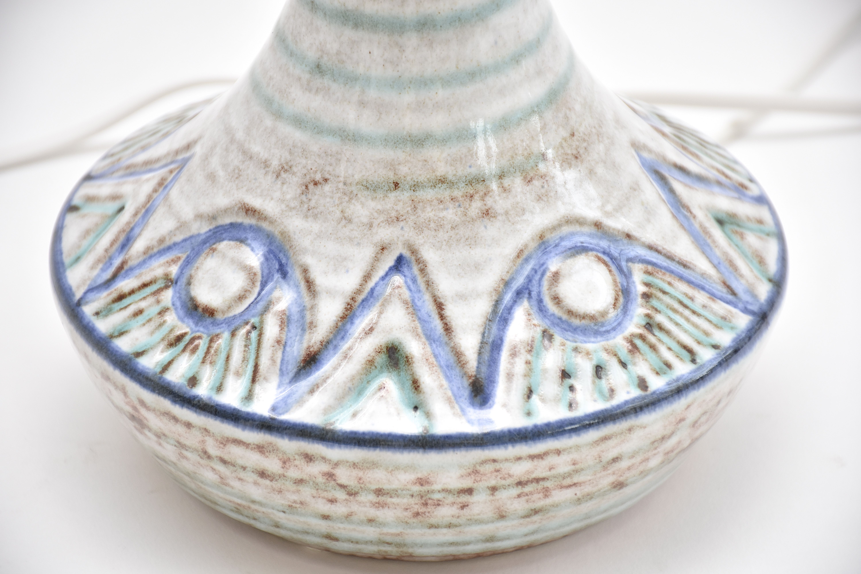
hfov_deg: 11.8
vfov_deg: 7.9
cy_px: 287
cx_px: 430
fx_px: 4161
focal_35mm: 174
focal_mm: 116
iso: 500
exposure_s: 1/160
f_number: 5.6
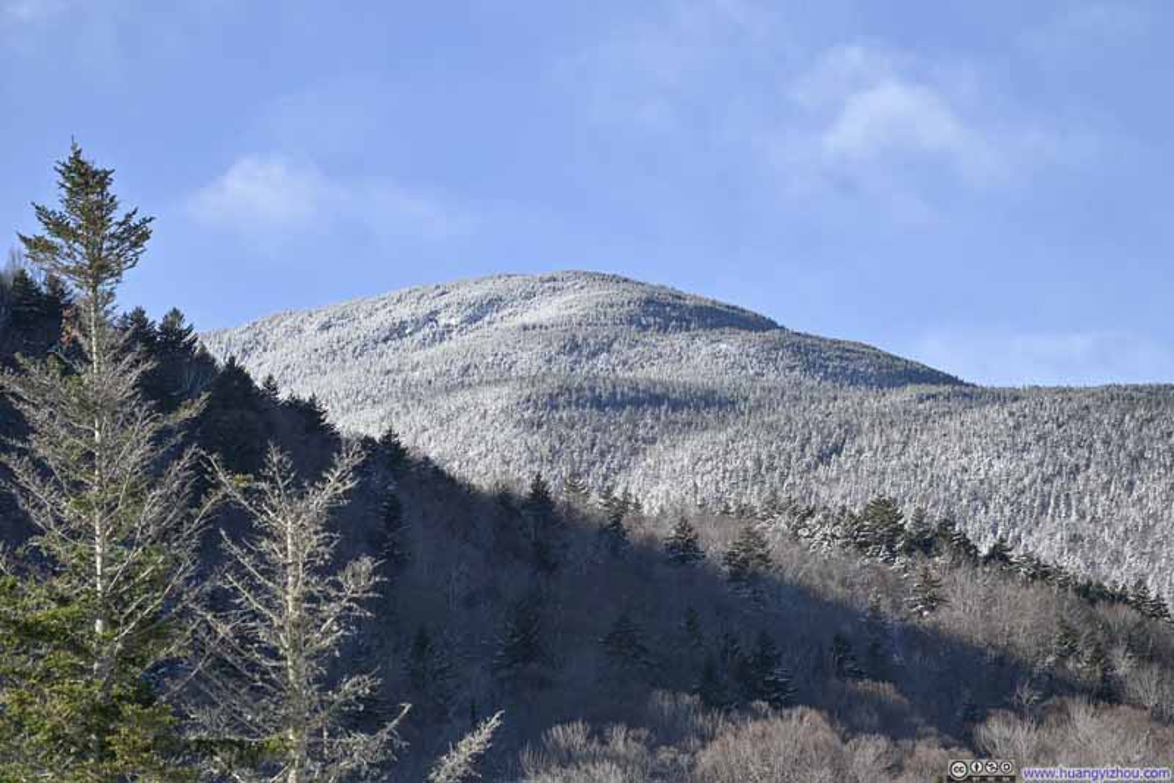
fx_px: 3915
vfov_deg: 11.4
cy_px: 392
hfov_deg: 17.1
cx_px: 587
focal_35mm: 120
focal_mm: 120
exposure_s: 1/800
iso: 100
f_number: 5
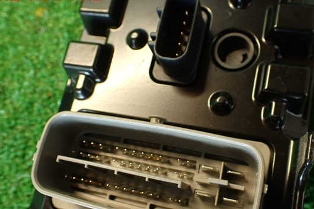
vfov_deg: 34.9
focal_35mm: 38
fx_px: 331
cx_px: 173
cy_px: 124
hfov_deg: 50.6
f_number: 2.4
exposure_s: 1/30
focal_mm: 5.79
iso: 320
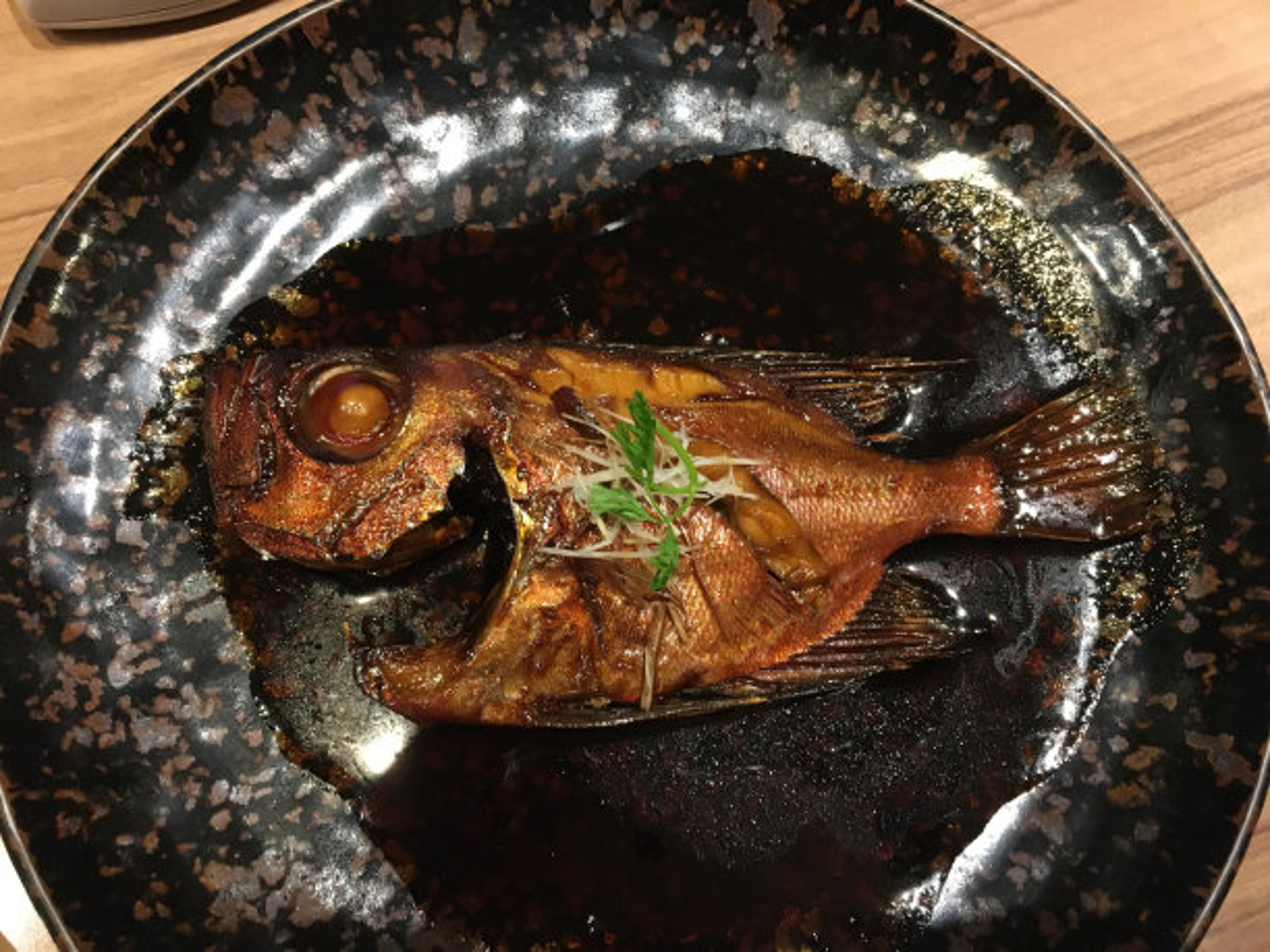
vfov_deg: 48.2
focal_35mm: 29
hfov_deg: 61.7
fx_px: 1064
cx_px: 635
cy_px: 476
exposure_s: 1/15
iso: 250
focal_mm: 4.15
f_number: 2.2
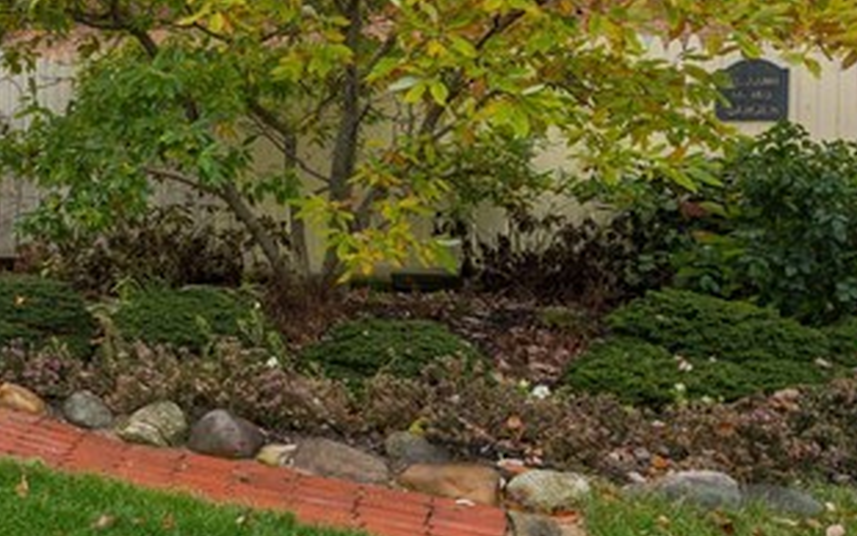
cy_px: 184
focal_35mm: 50
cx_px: -341
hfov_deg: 29.4
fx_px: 1168
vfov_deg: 25.7
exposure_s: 1/320
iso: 200
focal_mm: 14
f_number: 9
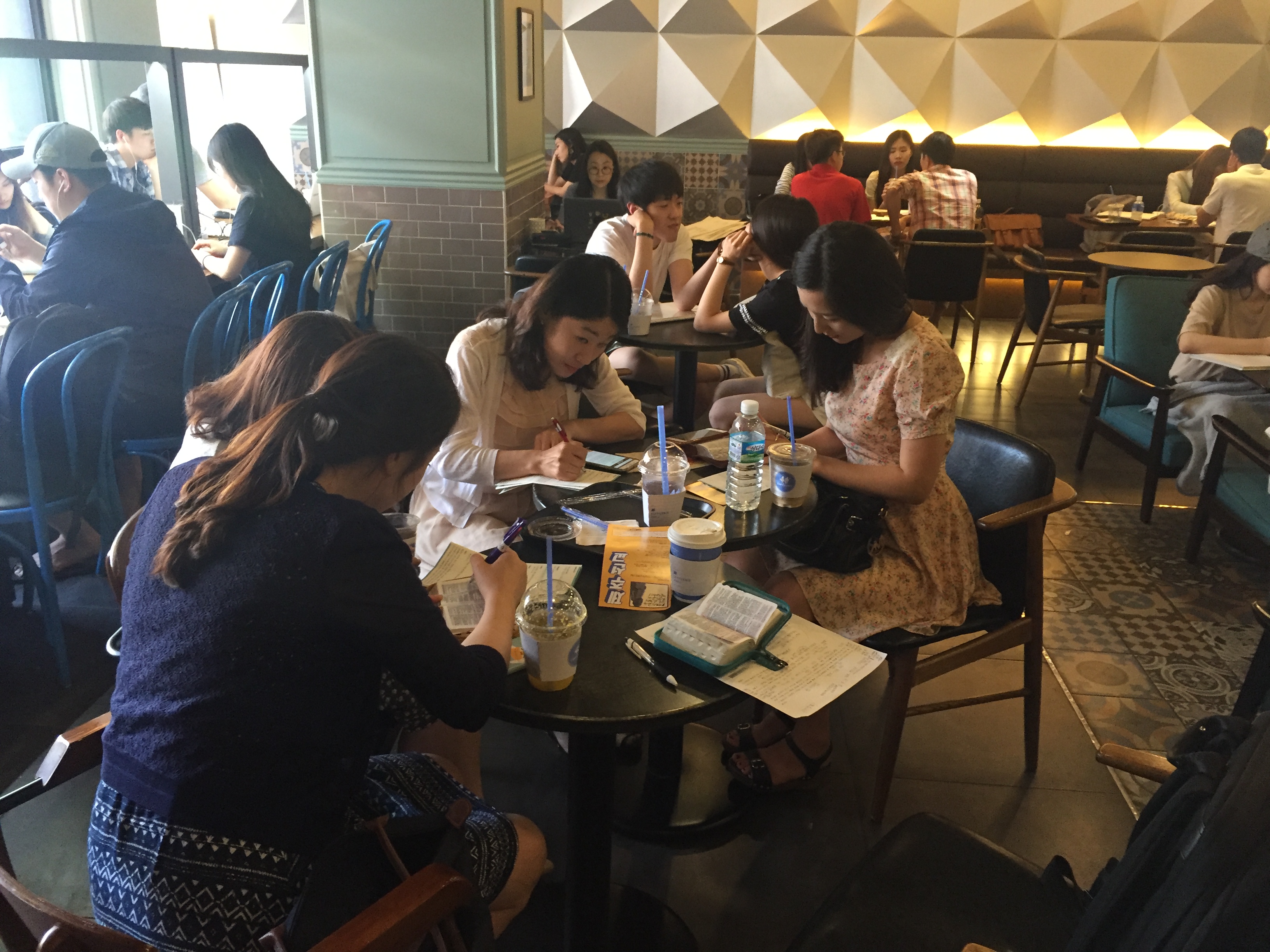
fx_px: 1064
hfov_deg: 61.7
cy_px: 476
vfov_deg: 48.2
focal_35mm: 29
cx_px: 635
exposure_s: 1/30
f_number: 2.2
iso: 160
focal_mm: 4.15
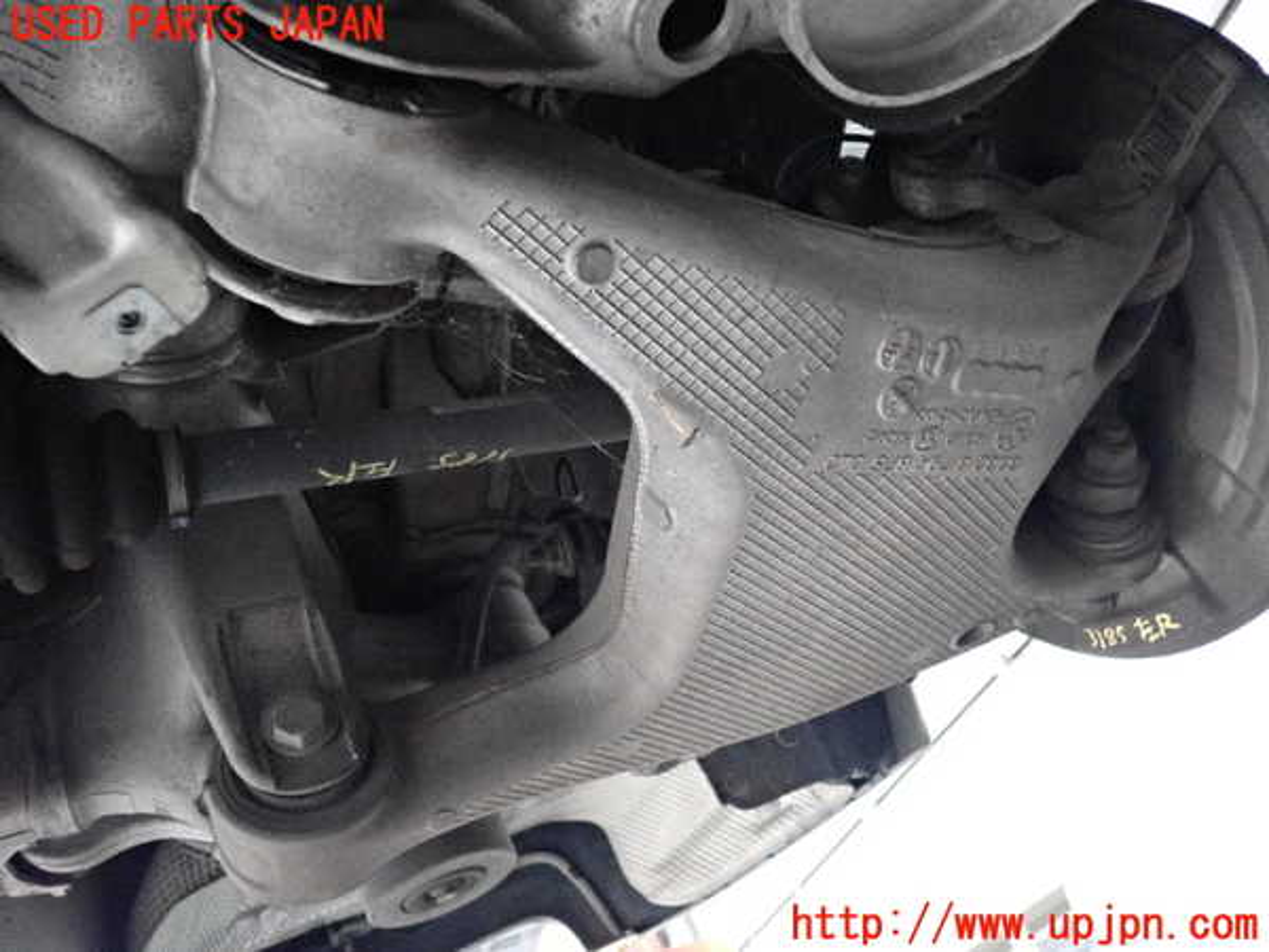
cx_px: 634
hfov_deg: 60.0
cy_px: 476
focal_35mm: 30
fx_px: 1100
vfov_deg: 46.8
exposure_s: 1/125
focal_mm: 5.4
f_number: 2.3
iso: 3200
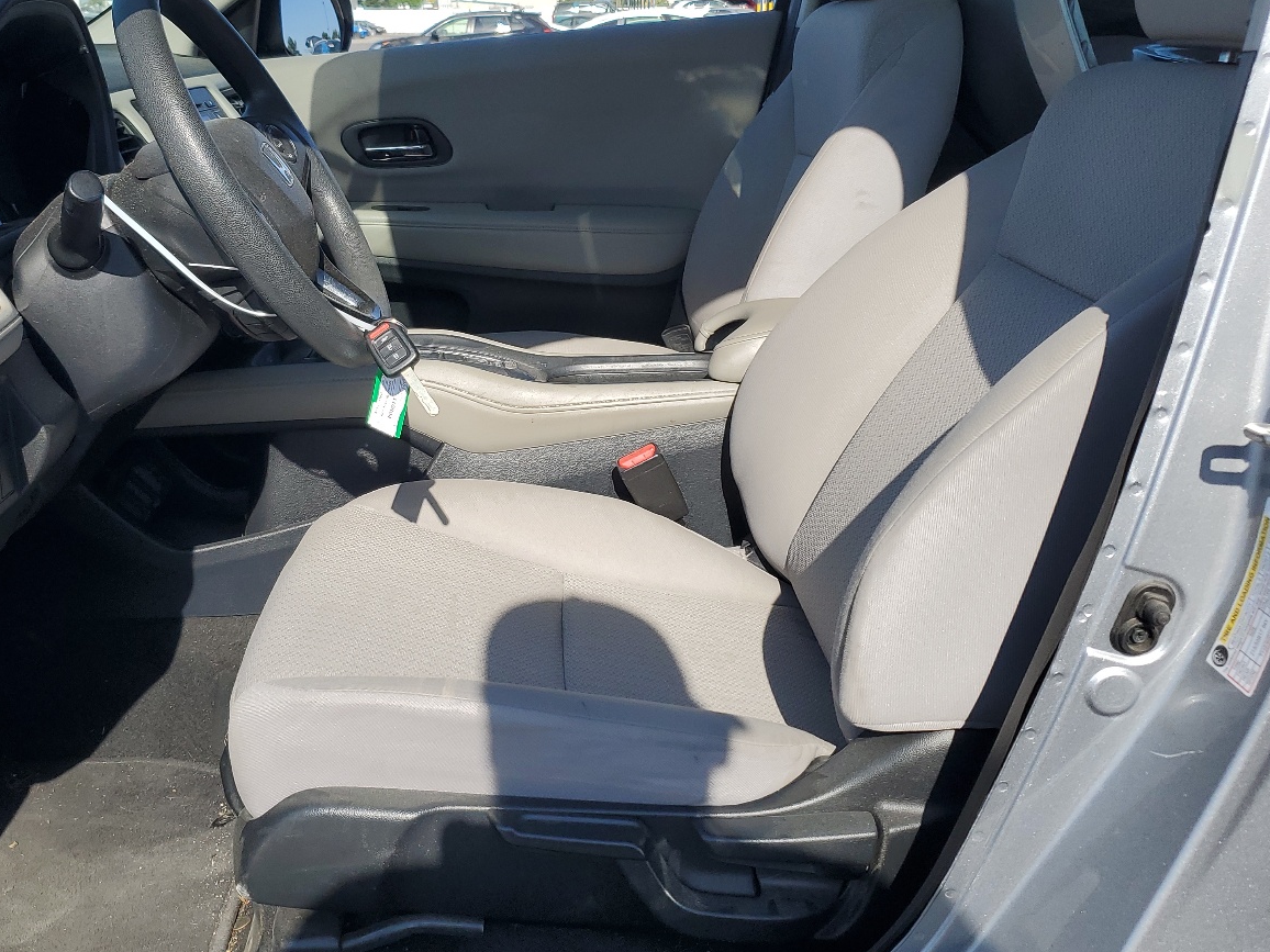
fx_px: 1321
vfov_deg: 39.5
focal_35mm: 36
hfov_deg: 51.0
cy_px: 393
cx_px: 499
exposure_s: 1/2500
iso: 50
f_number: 1.5
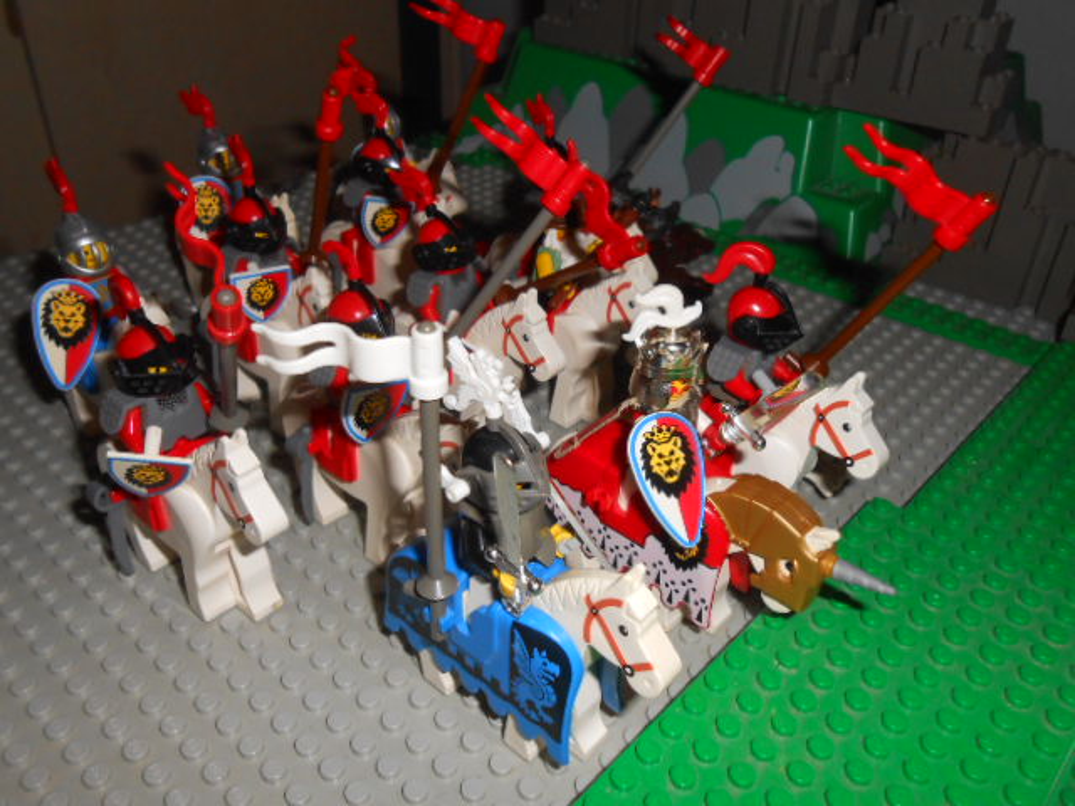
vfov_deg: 46.8
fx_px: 932
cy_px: 403
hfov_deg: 60.0
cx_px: 538
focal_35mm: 30
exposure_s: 1/25
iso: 200
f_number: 11.9
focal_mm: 5.3
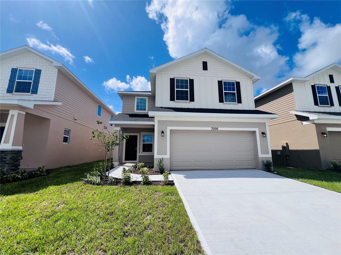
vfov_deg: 89.9
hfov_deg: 106.2
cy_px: 128
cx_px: 170
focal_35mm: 13
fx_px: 128
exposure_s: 1/2179
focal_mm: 1.57
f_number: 1.8
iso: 32
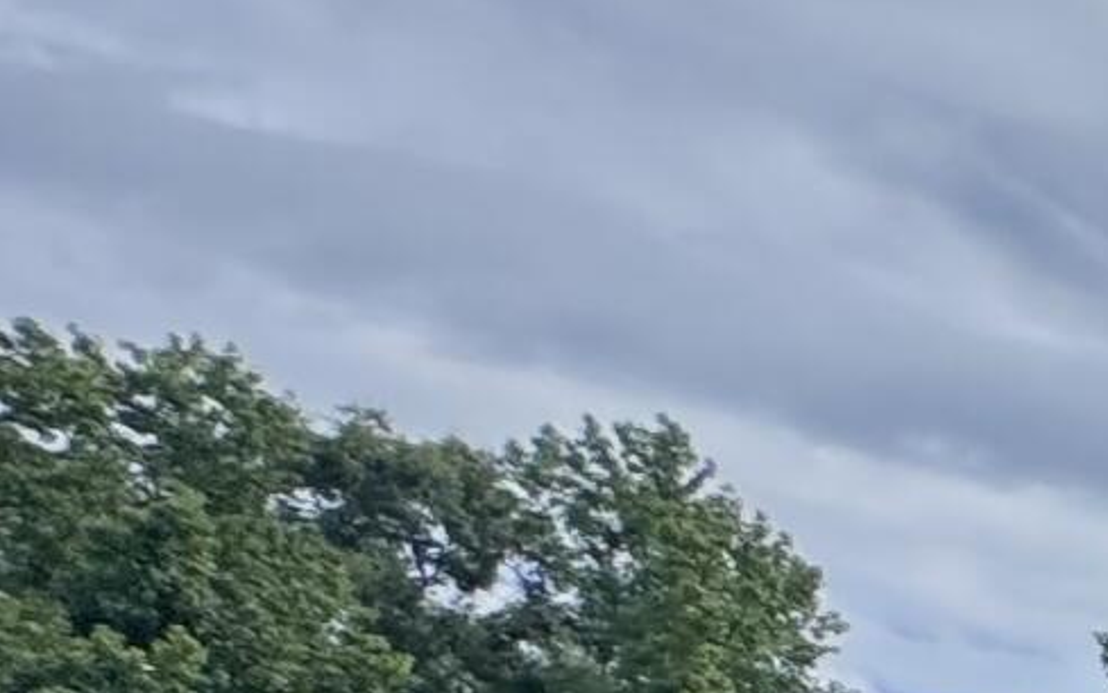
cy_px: 1633
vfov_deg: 11.8
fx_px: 2749
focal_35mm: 91
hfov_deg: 11.2
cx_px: 3397
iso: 40
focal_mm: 2.22
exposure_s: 1/840
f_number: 2.2
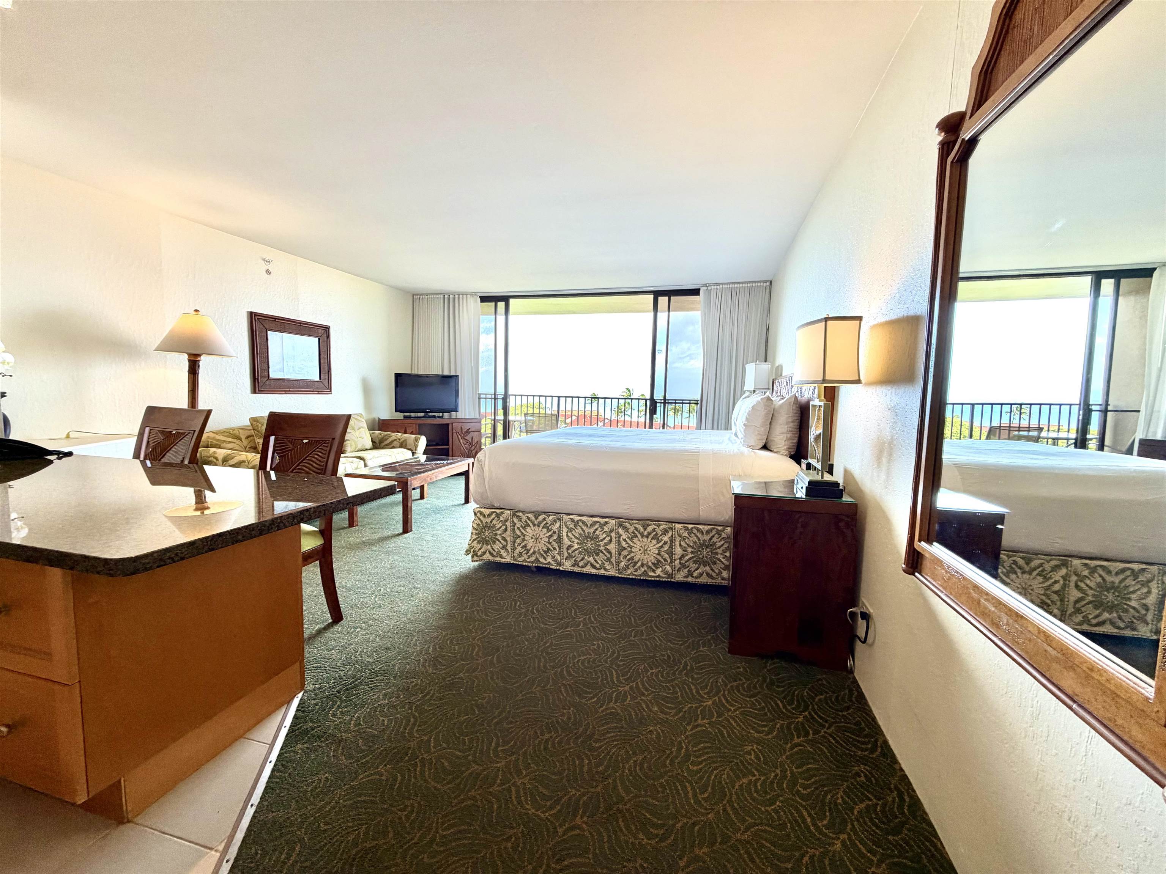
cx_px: 583
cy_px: 437
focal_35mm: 14
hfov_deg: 102.1
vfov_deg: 85.7
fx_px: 472
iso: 100
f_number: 2.2
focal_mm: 2.22
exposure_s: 1/121
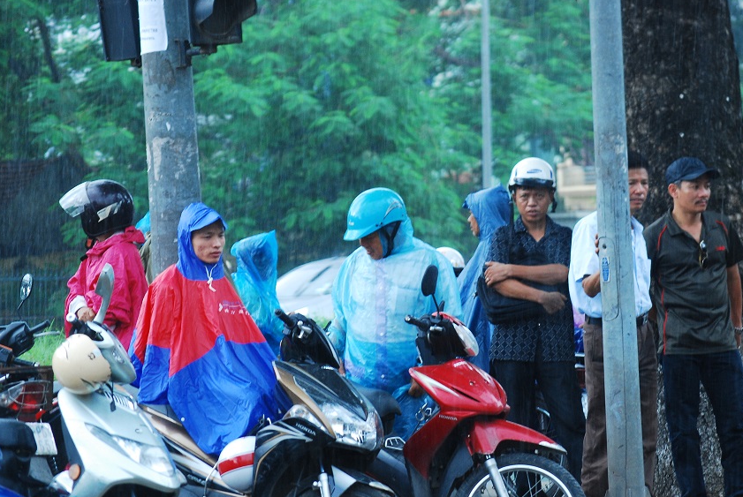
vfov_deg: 8.8
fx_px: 3244
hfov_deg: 13.1
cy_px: 279
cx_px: 416
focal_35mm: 157
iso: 500
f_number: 6.3
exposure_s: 1/100
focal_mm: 86
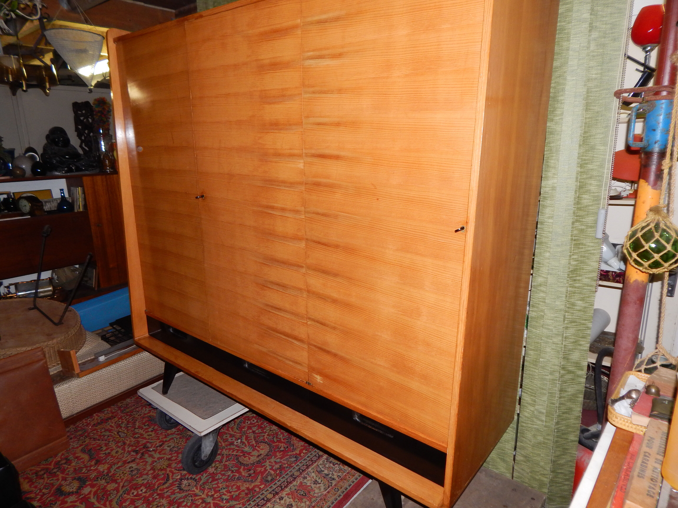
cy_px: 254
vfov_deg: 61.1
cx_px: 339
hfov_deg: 76.4
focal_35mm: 22
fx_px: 431
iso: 200
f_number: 3
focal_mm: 4
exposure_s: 1/30
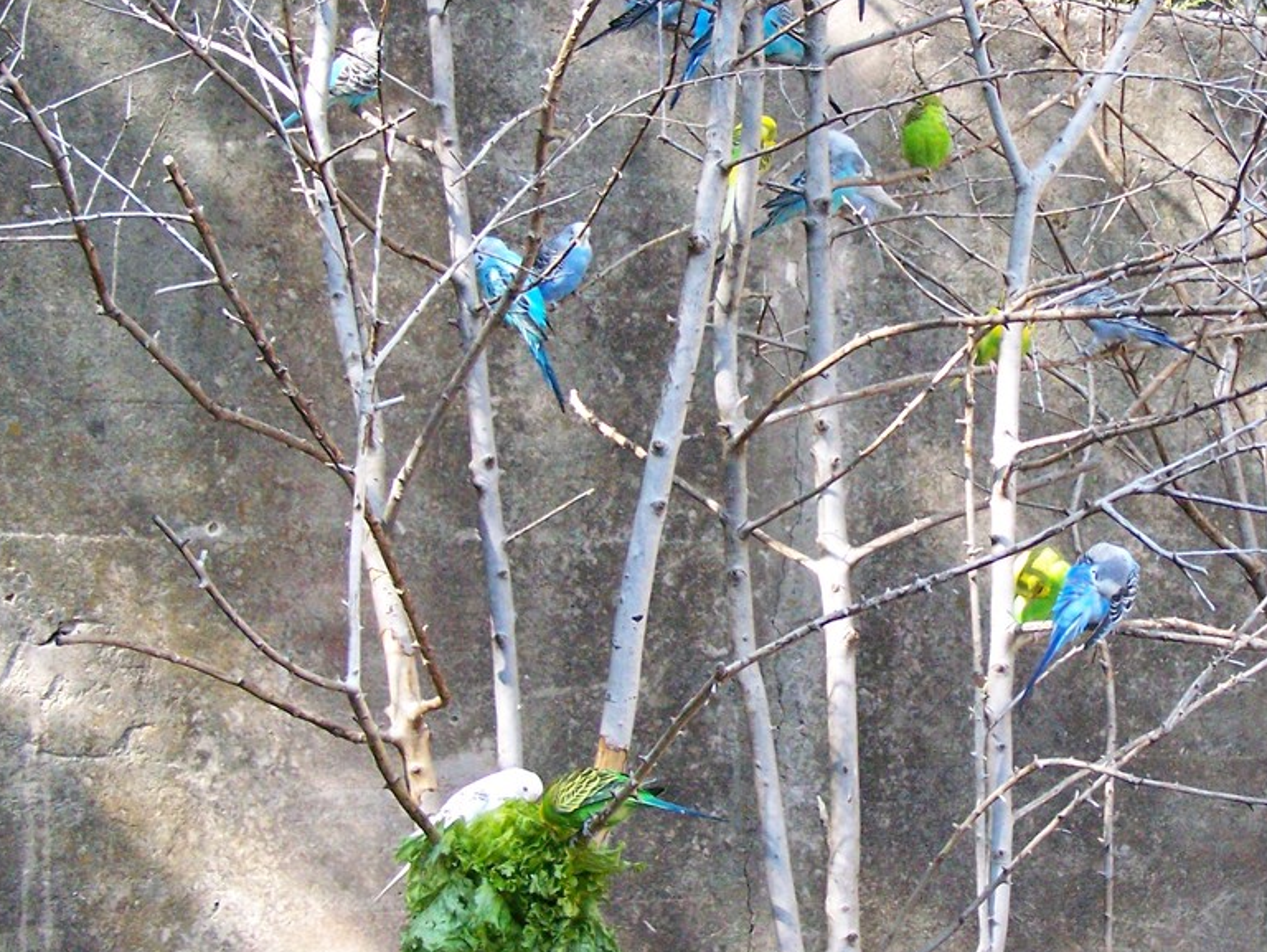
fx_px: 2930
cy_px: 436
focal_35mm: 80
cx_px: 991
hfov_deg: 24.1
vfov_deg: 18.5
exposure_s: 1/250
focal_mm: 8
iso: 400
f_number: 3
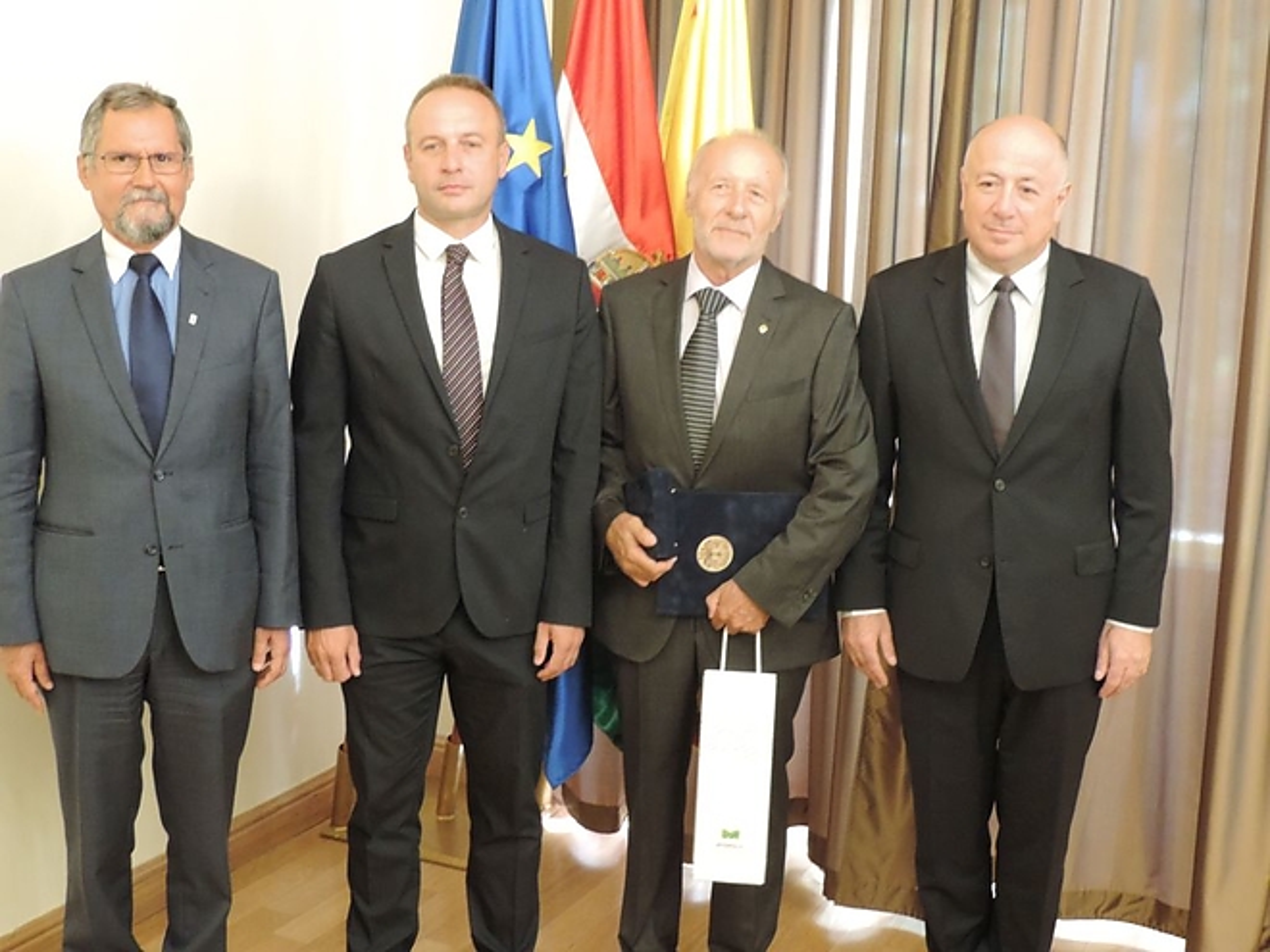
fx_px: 1724
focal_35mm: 47
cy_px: 476
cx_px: 635
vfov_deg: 30.9
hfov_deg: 40.4
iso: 800
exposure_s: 1/13
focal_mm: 8.3
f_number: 3.5
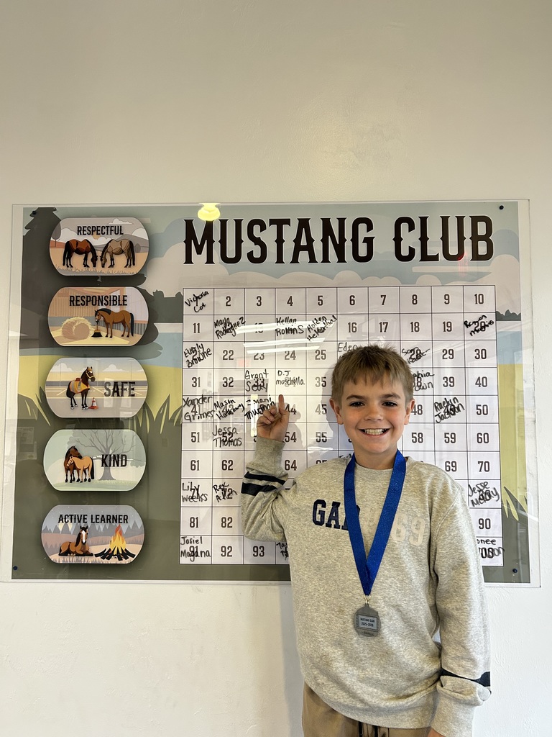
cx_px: 276
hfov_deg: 53.1
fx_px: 553
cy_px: 368
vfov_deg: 67.3
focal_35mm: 26
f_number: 1.5
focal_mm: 5.7
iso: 200
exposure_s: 1/60
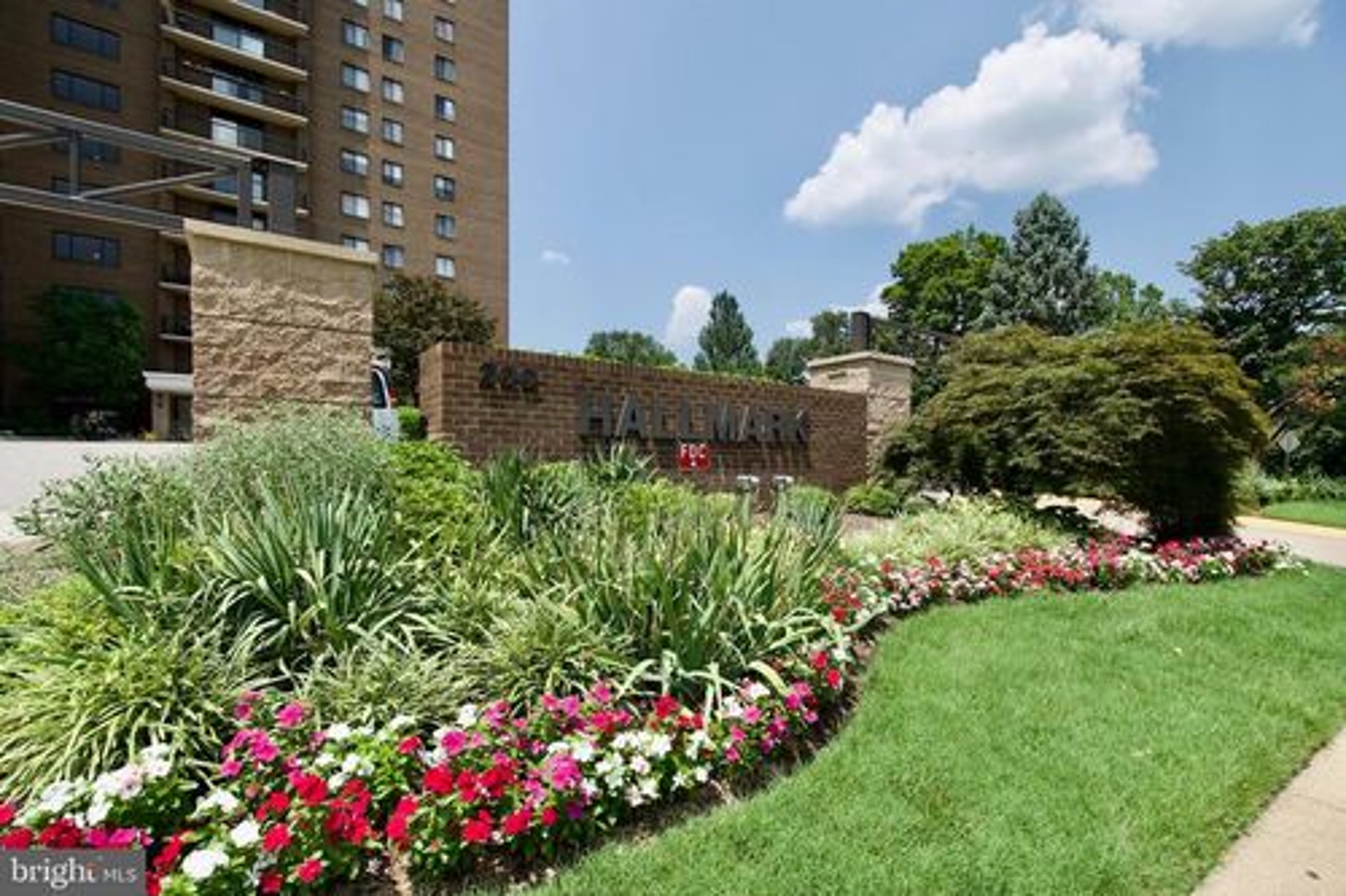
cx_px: 673
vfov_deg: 77.3
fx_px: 561
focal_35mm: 15
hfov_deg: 100.4
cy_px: 448
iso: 320
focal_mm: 10
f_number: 7.1
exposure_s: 1/1250
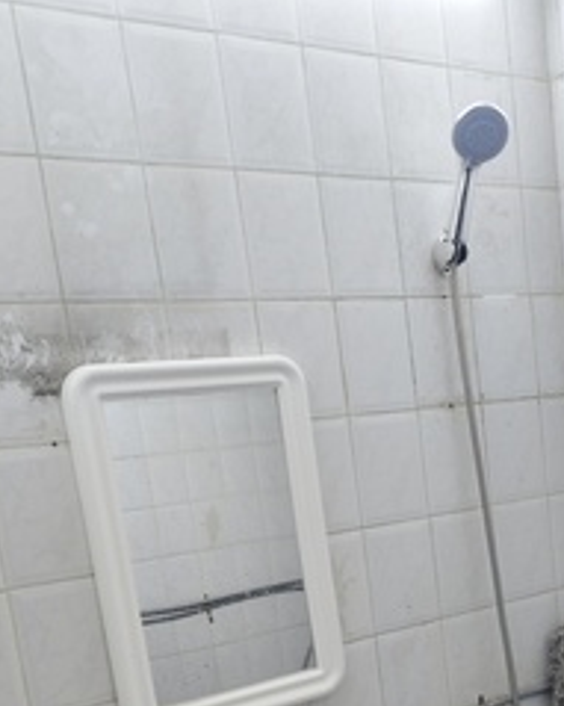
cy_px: 610
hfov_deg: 34.1
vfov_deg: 40.3
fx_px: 898
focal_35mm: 43
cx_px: 424
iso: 278
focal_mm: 5.56
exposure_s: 1/100
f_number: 1.88
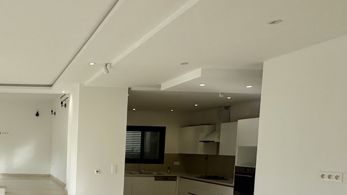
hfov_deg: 47.2
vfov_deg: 30.7
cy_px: 173
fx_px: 340
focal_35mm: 37
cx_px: 20
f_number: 2.2
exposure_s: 1/381
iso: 40
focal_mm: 2.22
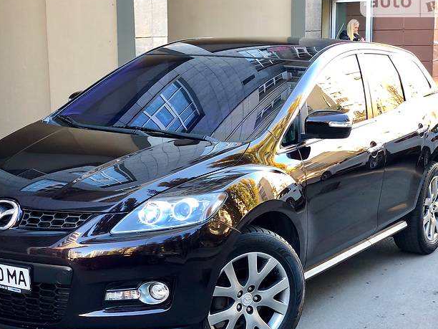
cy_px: 193
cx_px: 188
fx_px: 860
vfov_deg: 21.6
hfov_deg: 28.5
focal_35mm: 68
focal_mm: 6
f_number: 2.4
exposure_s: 1/50
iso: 50
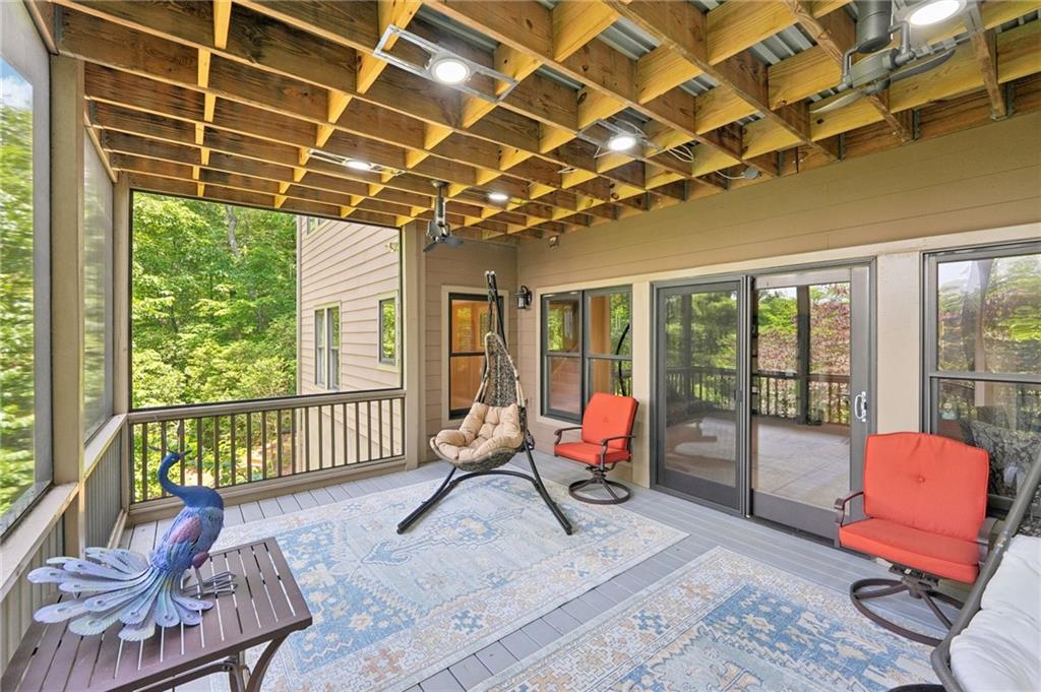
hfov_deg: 104.3
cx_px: 520
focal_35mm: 14
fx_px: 404
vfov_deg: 81.1
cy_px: 346
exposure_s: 1/30
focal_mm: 14
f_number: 8
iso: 320
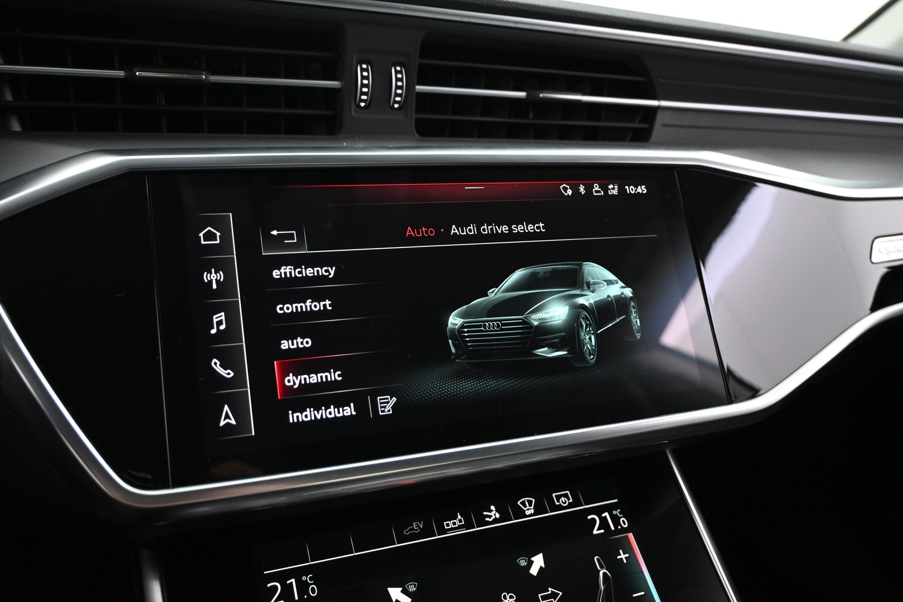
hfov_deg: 60.7
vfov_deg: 42.6
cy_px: 301
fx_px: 771
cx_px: 452
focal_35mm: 31
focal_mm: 20.5
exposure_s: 1/20
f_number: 3.8
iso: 1600
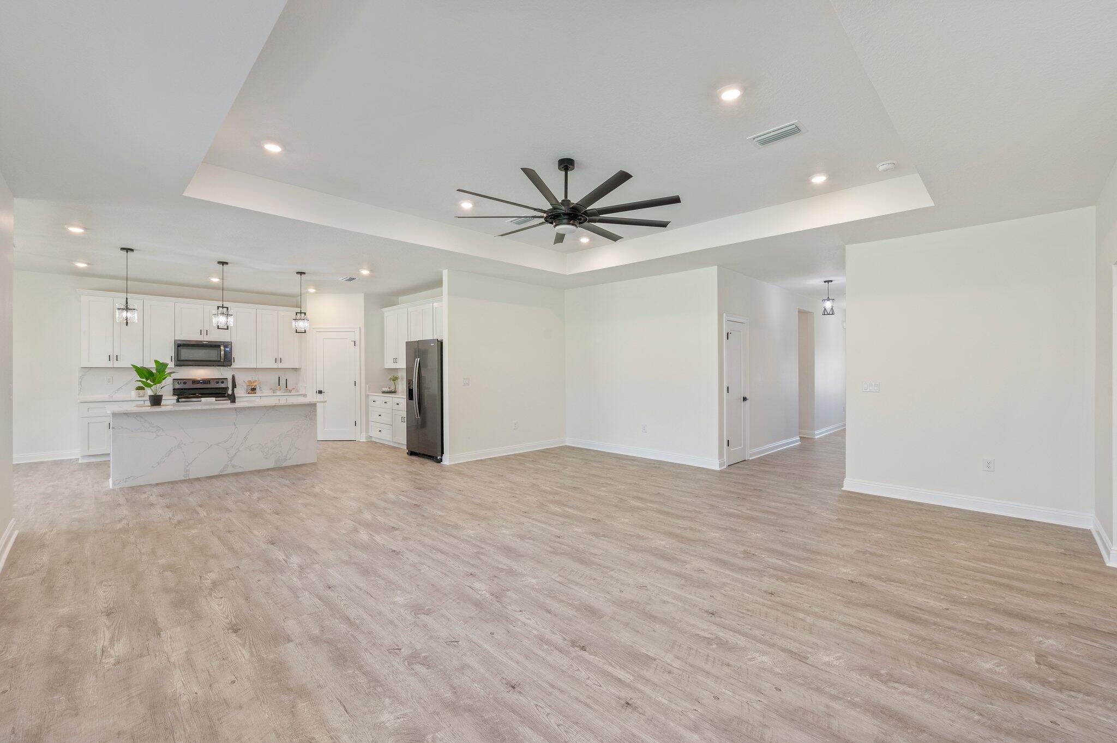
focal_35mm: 15
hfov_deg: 100.4
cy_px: 372
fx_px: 465
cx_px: 558
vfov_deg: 77.2
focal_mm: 15
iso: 400
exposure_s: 1/30
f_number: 9
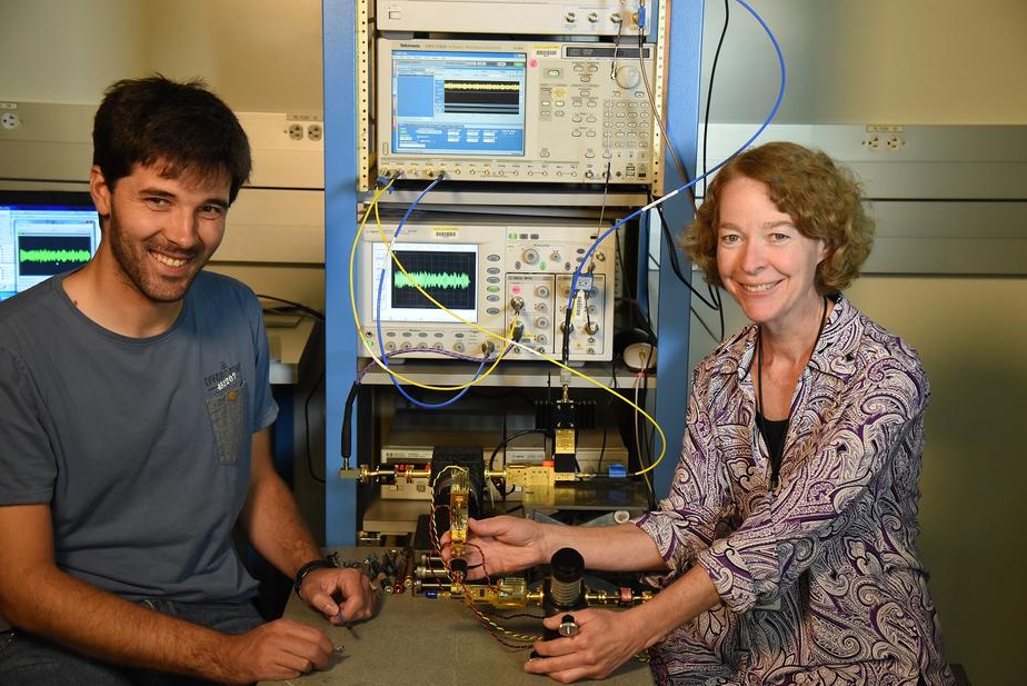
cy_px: 353
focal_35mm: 54
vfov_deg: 25.1
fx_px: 1541
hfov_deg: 36.9
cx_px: 515
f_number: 5
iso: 4000
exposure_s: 1/200
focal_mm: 52
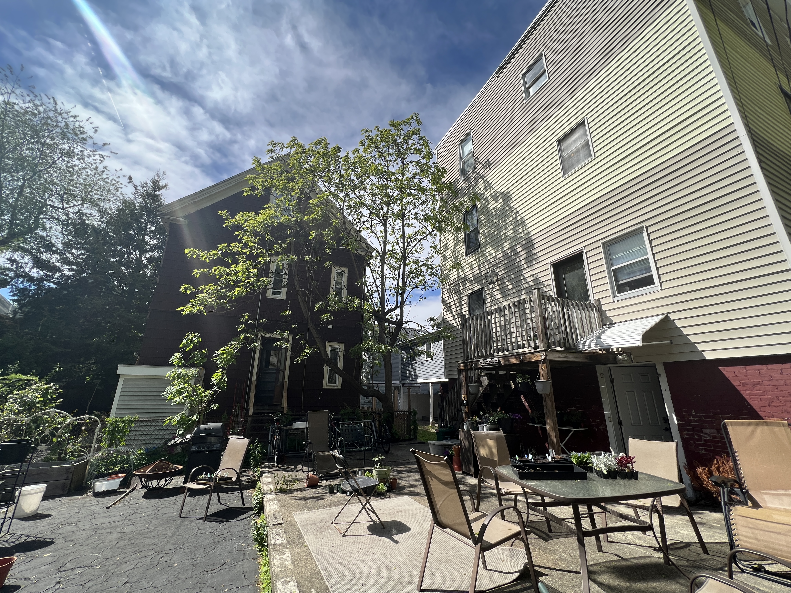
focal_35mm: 13
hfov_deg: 106.2
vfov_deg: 89.9
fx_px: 297
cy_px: 296
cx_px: 396
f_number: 1.8
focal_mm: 1.57
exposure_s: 1/1488
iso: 32
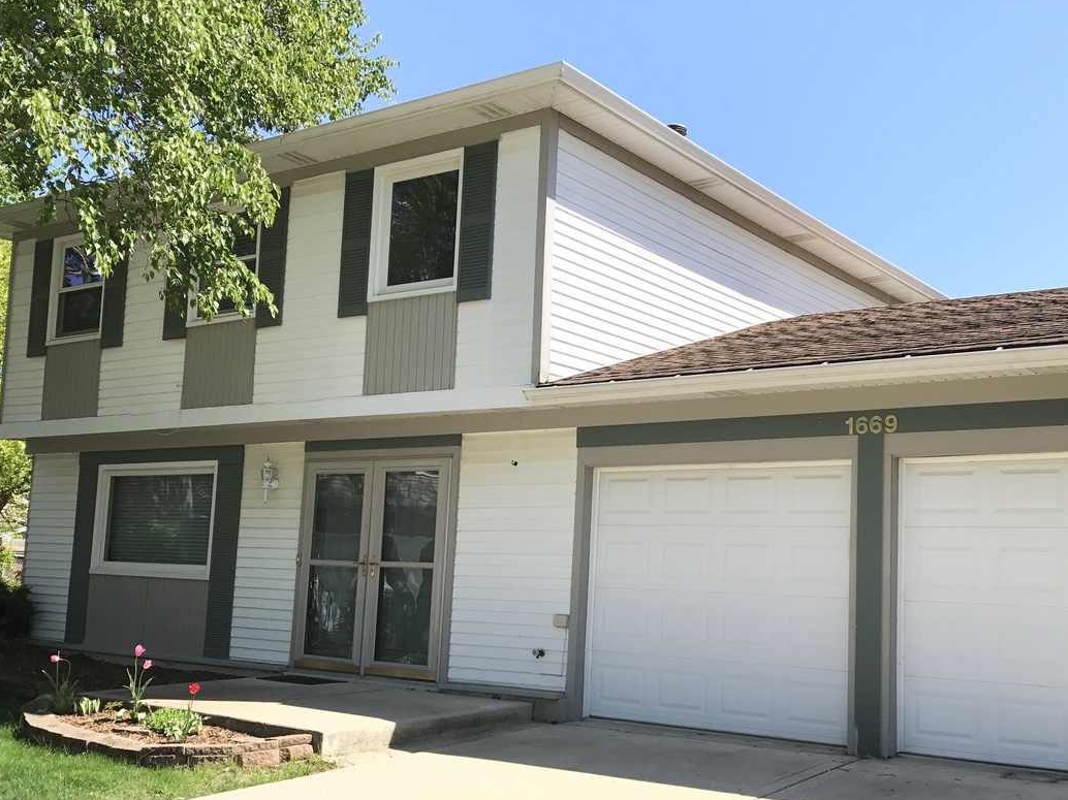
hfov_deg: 47.6
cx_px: 634
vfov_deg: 36.7
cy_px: 471
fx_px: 1203
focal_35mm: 39
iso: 20
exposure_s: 1/1650
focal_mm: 3.99
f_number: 1.8
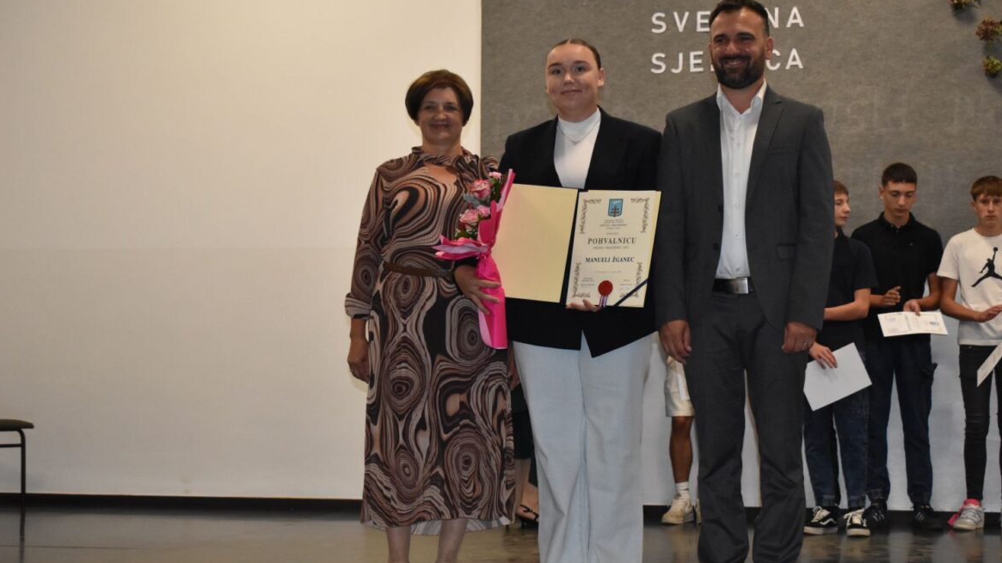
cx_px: 539
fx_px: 1806
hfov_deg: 31.0
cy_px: 303
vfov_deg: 17.7
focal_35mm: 68
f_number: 5.6
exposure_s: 1/200
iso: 2200
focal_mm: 40
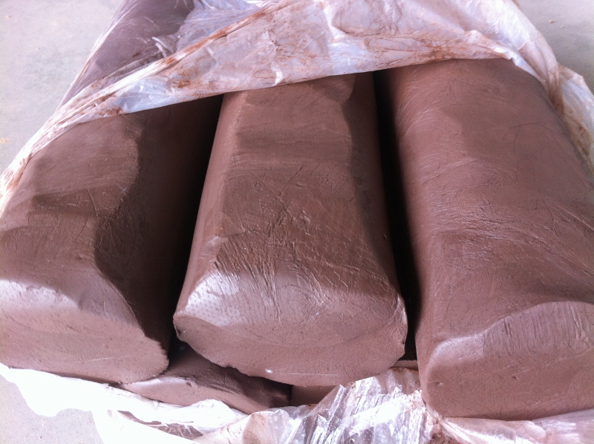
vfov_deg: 40.6
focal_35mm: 35
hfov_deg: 52.7
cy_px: 222
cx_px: 297
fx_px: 600
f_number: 2.8
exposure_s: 1/30
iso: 80
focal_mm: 3.85
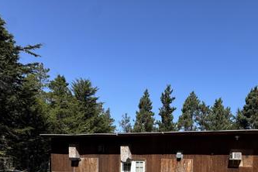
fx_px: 201
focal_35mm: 28
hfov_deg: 60.0
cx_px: 208
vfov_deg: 39.7
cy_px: 179
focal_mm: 2.22
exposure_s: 1/1395
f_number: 2.2
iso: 40
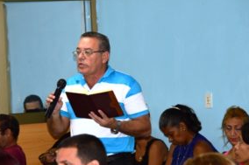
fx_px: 1341
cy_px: 82
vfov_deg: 7.1
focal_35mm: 194
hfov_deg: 10.6
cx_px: 77
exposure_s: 1/60
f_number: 5.3
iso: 400
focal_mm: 90
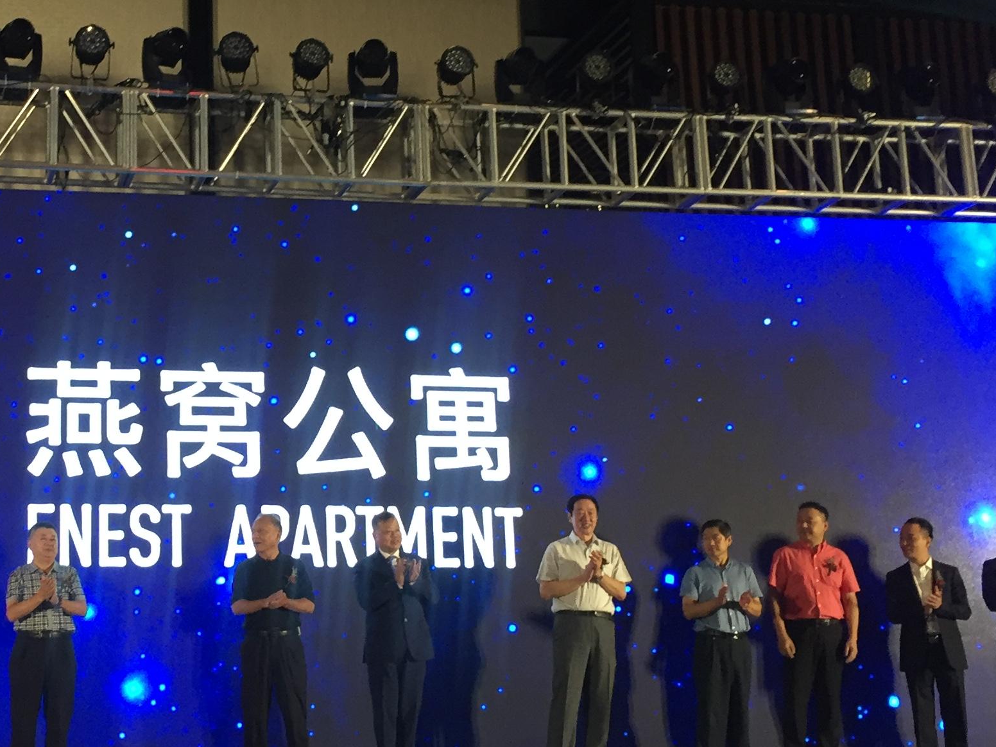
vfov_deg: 24.0
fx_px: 1755
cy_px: 334
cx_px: 218
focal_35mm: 61
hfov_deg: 31.0
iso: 125
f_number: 2.2
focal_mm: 4.15
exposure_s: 1/33
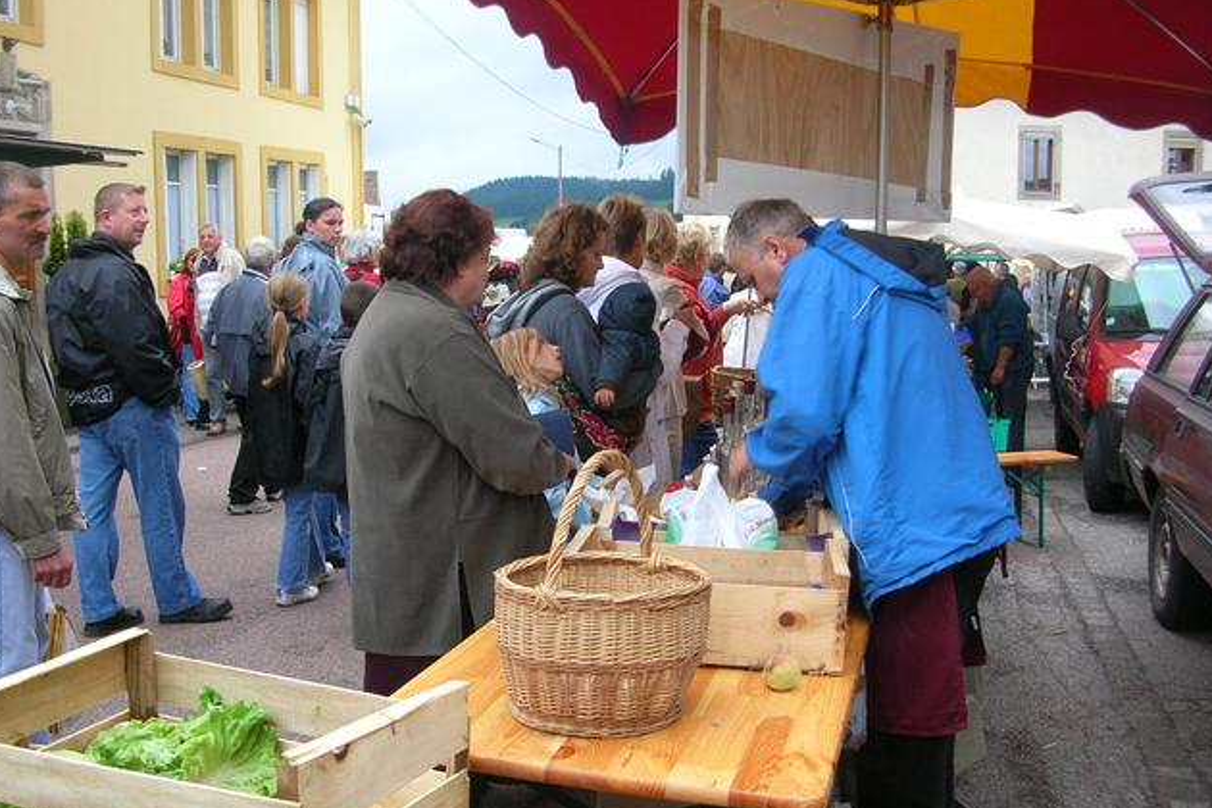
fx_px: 1246
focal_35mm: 37
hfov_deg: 51.9
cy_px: 452
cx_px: 604
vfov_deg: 35.9
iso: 50
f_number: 2.8
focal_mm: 5.8
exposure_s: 1/49.1
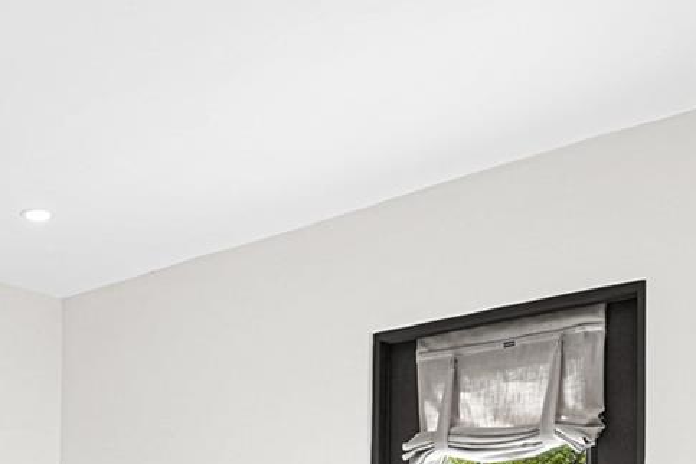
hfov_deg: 35.8
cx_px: 102
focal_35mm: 53
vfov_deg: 22.4
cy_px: 630
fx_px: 1025
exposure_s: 1/30
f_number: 8
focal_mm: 16
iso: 500
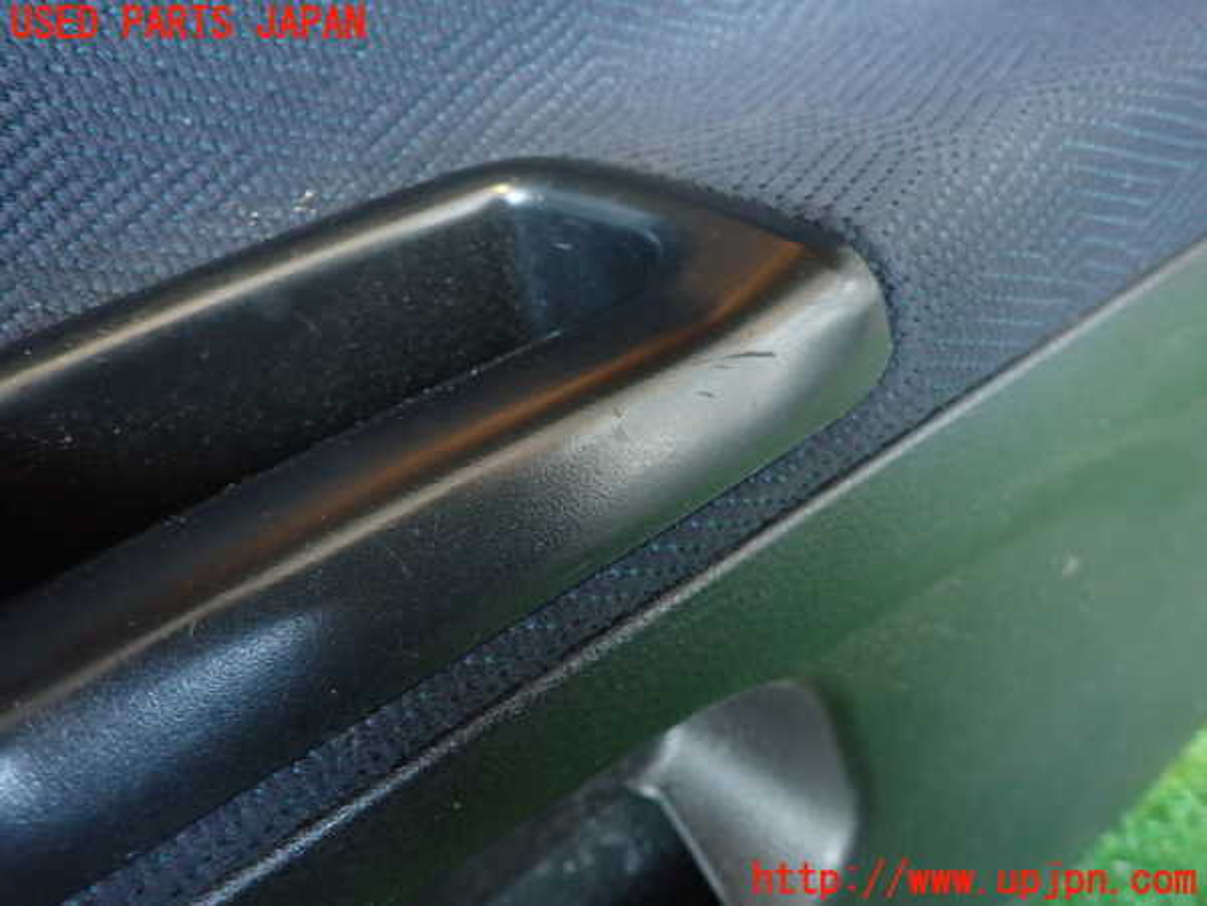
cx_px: 604
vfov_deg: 54.9
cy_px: 453
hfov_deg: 69.4
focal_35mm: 25
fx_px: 872
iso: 500
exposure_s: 1/30
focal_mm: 4.5
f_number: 2
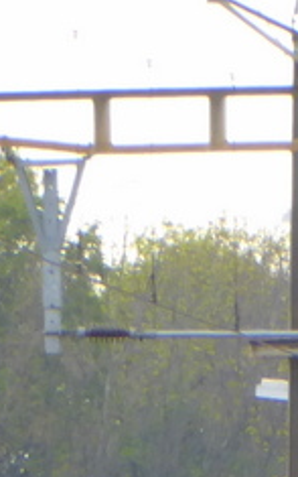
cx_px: 645
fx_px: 36401
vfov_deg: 0.7
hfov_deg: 0.5
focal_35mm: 2803
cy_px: 830
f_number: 6
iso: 160
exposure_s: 1/100
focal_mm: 83.4
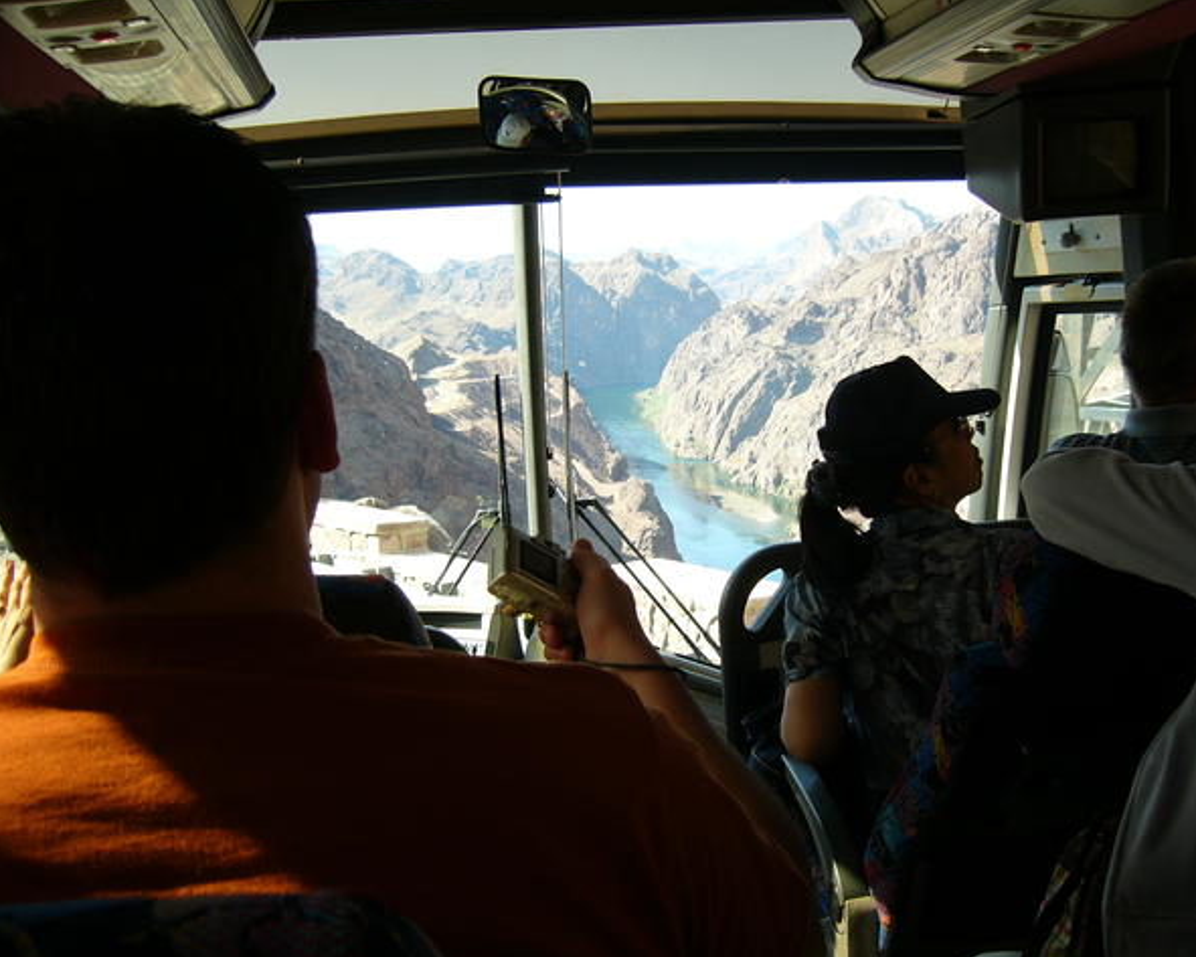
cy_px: 480
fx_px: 1310
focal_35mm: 37
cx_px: 627
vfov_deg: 40.1
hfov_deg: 49.1
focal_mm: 5.8
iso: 50
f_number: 2.8
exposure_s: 1/160
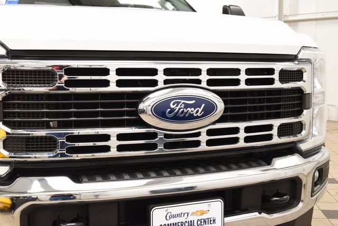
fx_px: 451
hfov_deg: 41.1
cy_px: 113
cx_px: 169
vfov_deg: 28.1
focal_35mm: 48
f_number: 7.1
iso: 1100
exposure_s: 1/30
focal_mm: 32
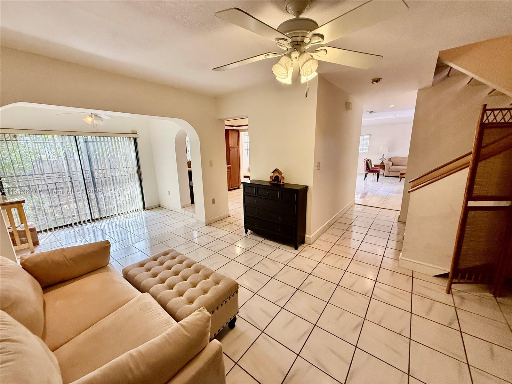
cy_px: 192
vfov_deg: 85.7
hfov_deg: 102.1
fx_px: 207
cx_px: 256
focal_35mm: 14
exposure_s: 1/120
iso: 320
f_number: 2.2
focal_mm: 2.22
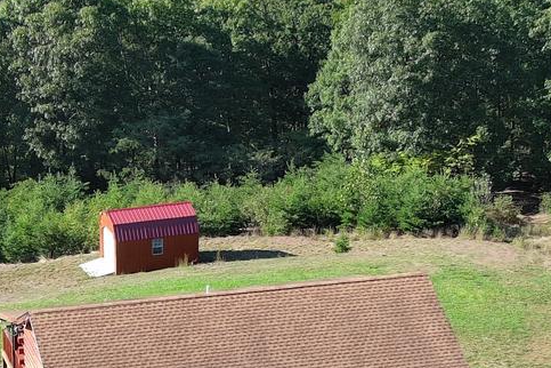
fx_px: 1882
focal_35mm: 123
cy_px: 311
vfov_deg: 11.1
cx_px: 195
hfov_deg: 16.6
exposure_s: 1/397
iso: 100
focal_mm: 10.57
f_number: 2.8
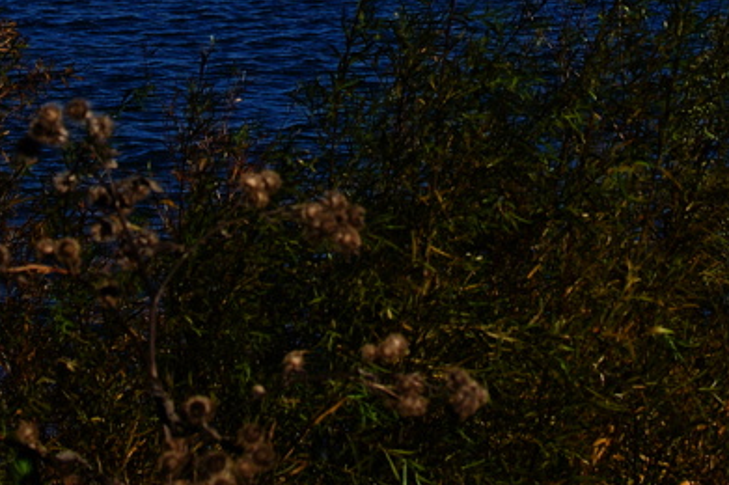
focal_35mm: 144
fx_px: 2913
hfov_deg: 14.3
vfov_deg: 9.3
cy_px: -147
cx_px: 282
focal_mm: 44
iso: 200
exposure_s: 1/800
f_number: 8
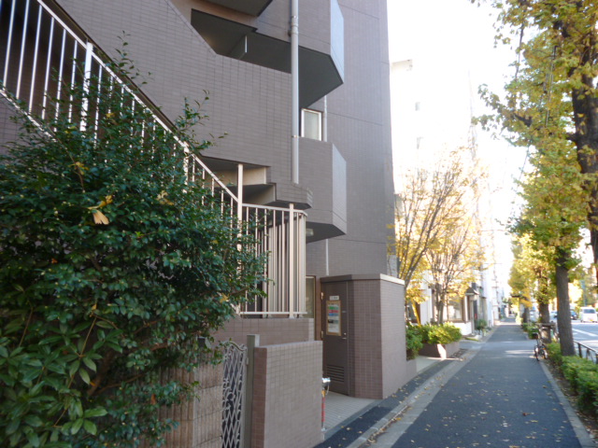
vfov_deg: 49.7
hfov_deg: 63.4
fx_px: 484
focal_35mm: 28
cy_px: 224
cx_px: 299
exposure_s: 1/60
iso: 100
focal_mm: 5
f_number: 3.1
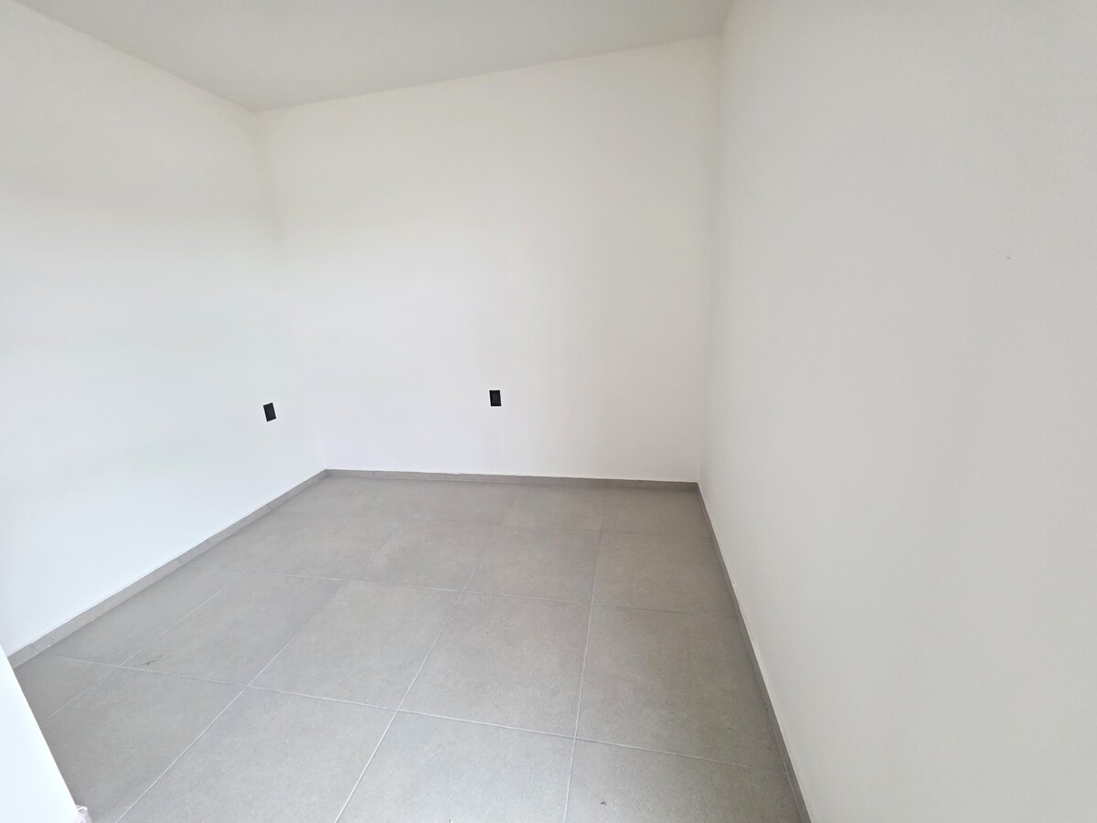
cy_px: 412
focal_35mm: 13
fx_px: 412
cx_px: 548
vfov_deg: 89.9
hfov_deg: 106.2
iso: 320
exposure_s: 1/100
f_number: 1.9
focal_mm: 2.2
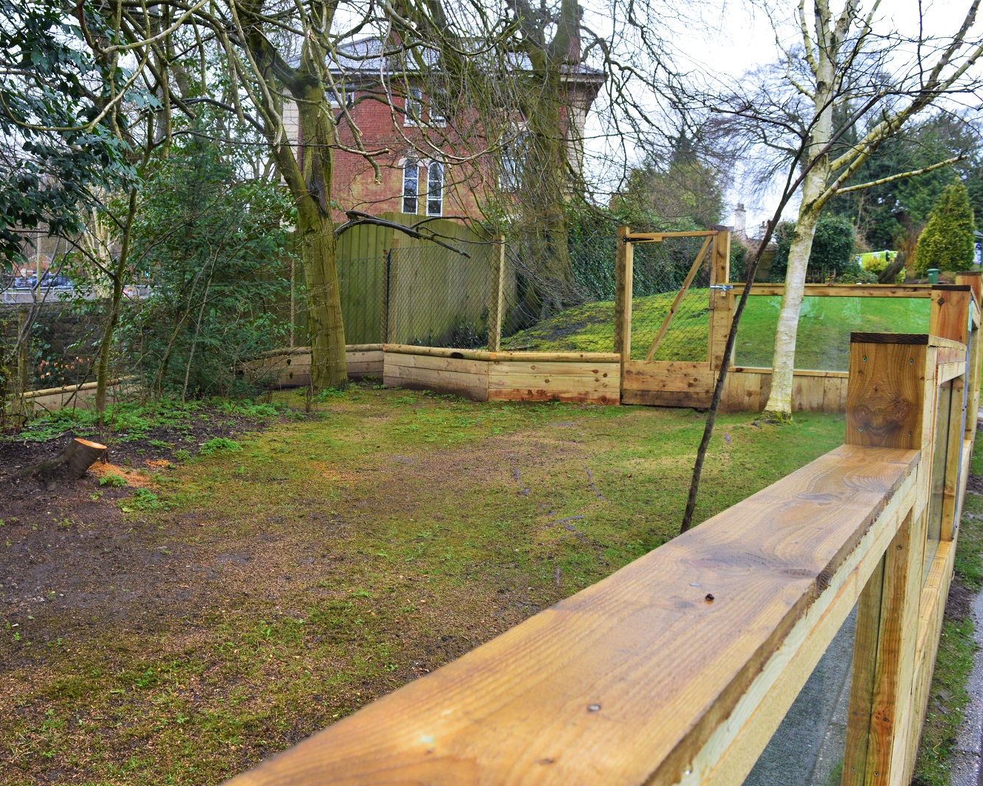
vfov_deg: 47.1
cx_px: 410
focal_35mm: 31
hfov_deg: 56.9
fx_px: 902
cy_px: 399
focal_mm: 18
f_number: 9
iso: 400
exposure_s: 1/100
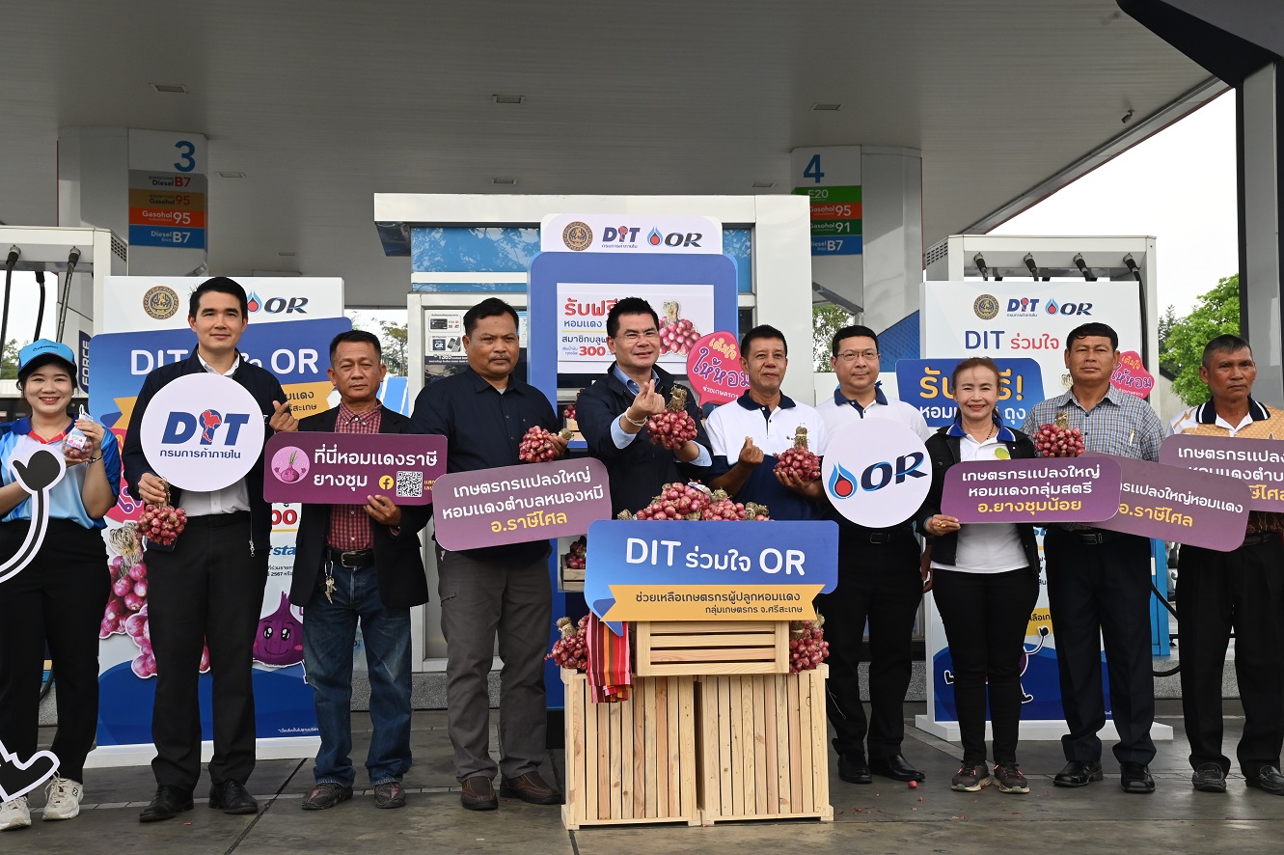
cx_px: 642
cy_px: 428
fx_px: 1640
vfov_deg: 29.2
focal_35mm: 46
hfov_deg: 42.8
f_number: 13
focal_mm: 46
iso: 1600
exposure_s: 1/320
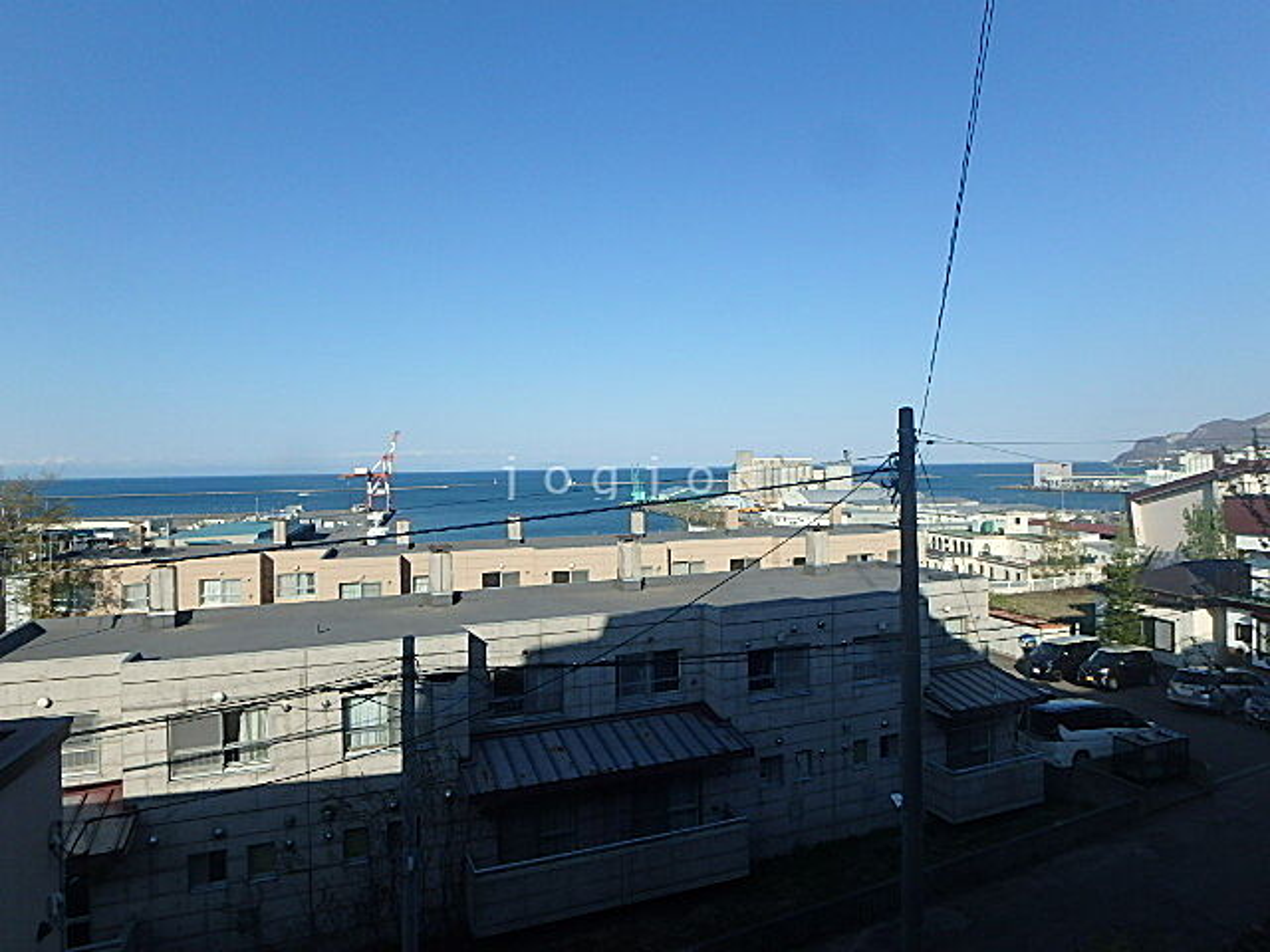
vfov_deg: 63.4
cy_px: 476
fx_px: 770
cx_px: 635
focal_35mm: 21
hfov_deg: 79.0
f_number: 6
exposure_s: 1/500
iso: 125
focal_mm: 3.7
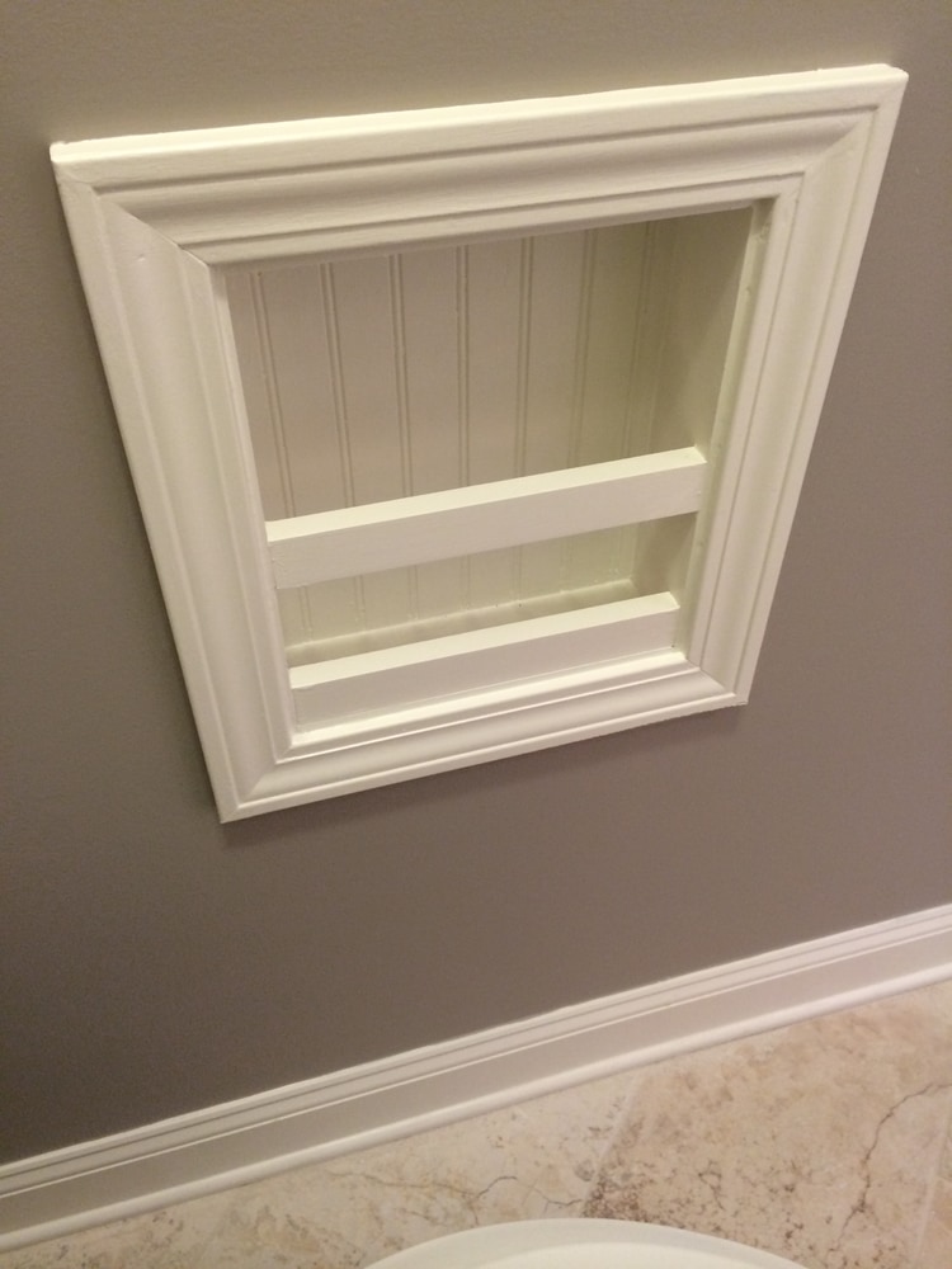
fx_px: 1100
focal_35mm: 30
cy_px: 634
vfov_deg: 60.0
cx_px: 476
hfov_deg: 46.8
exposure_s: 1/30
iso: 125
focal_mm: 4.12
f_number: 2.2
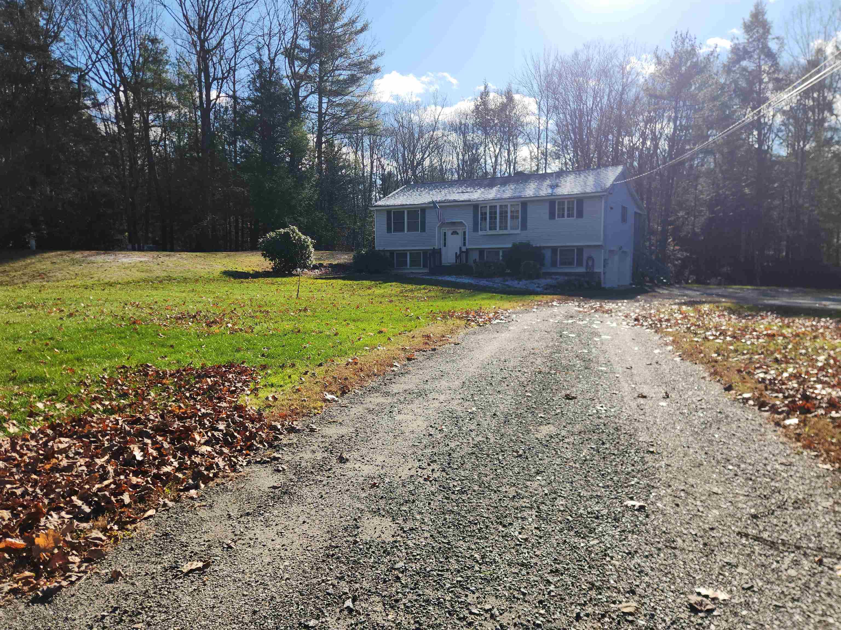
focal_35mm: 23
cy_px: 315
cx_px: 420
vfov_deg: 58.9
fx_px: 559
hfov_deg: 73.9
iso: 20
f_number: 1.8
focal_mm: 5.4
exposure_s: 1/1414
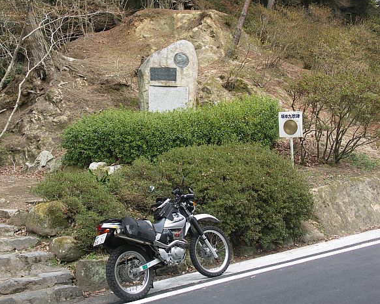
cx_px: 172
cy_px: 155
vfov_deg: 34.9
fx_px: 484
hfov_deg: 42.8
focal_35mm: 43
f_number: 3.5
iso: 50
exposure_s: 1/80
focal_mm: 10.3
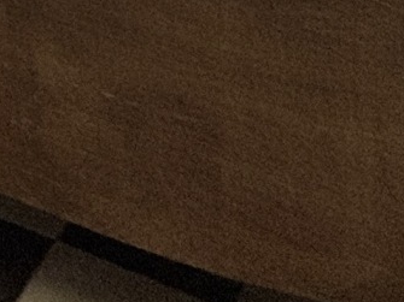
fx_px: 1248
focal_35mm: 107
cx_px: -623
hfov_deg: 12.9
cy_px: -587
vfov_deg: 10.3
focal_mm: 2.22
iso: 250
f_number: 2.2
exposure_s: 1/50
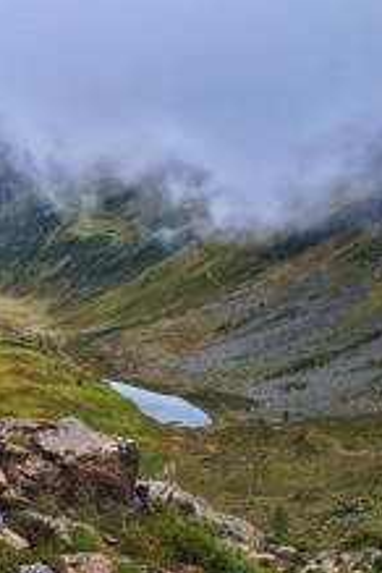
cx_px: 34
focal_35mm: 45
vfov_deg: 43.4
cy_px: 336
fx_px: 716
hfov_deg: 28.6
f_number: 1.9
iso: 40
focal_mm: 3.6
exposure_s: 1/210
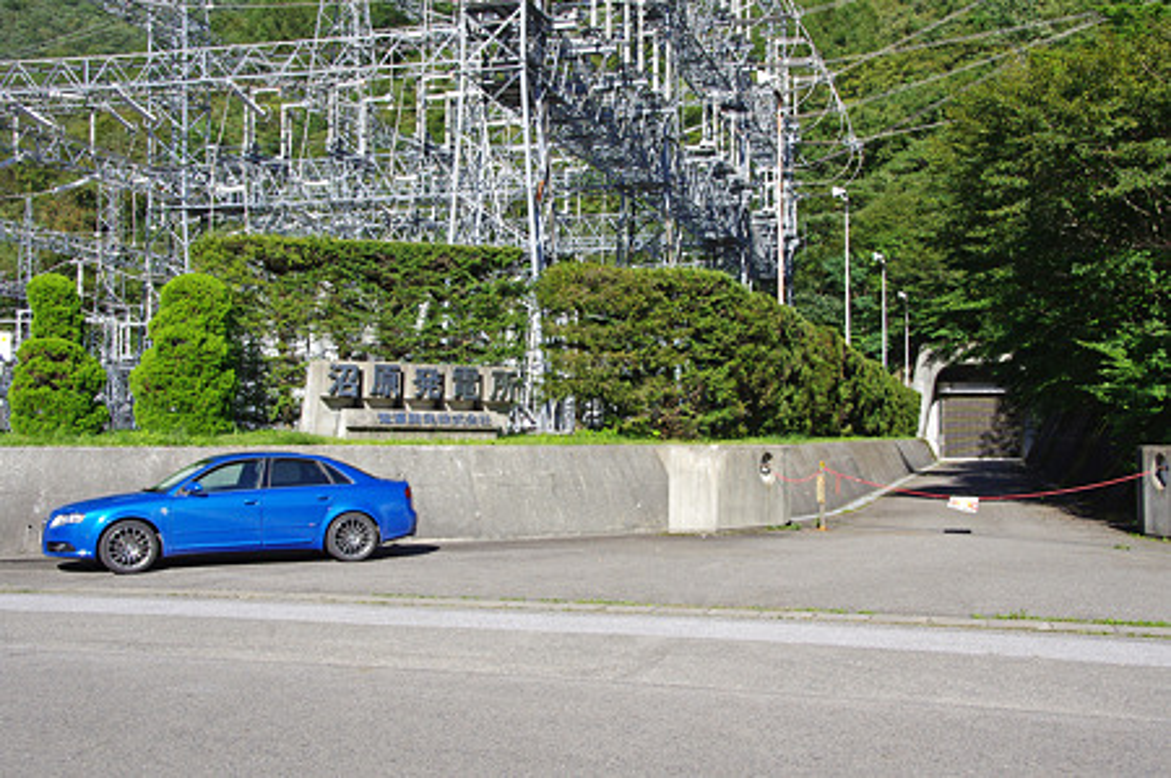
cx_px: 586
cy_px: 389
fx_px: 1365
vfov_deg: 31.8
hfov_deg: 46.4
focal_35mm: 42
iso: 800
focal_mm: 28
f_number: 11
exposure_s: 1/350
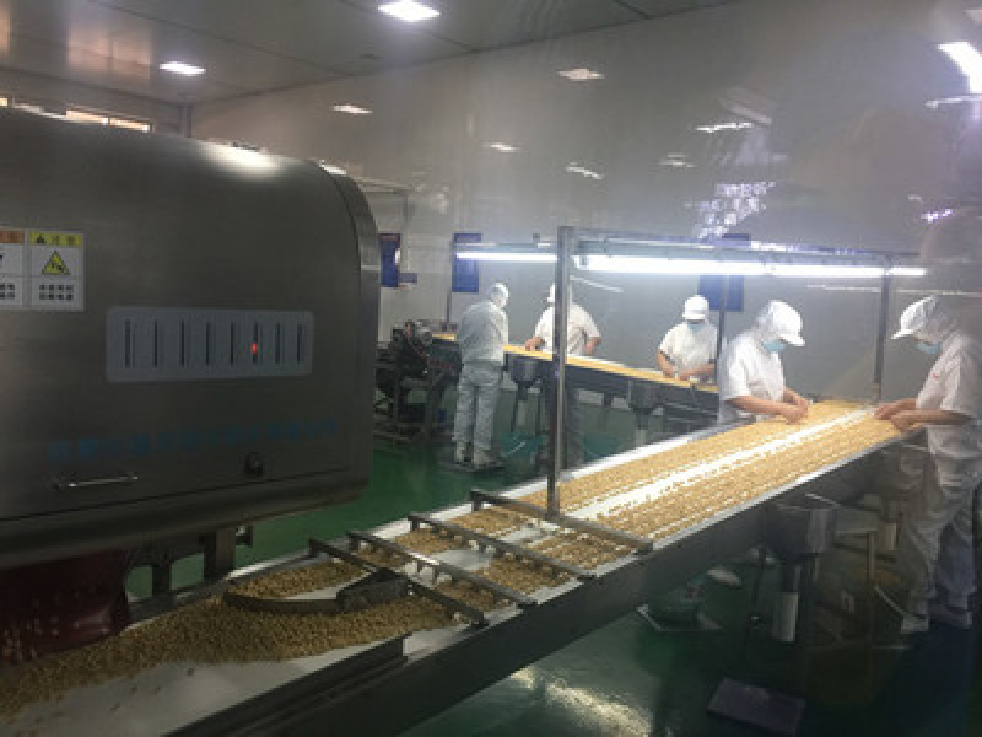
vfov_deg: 48.2
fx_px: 823
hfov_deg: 61.7
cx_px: 491
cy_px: 368
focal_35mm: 29
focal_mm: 4.15
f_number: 2.2
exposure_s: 1/17
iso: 50
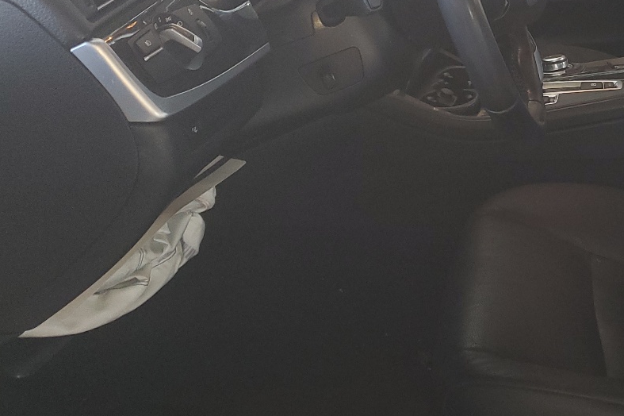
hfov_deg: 33.7
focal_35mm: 55
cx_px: 595
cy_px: 97
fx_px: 953
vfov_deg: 24.3
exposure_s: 1/60.2
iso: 101
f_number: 1.5
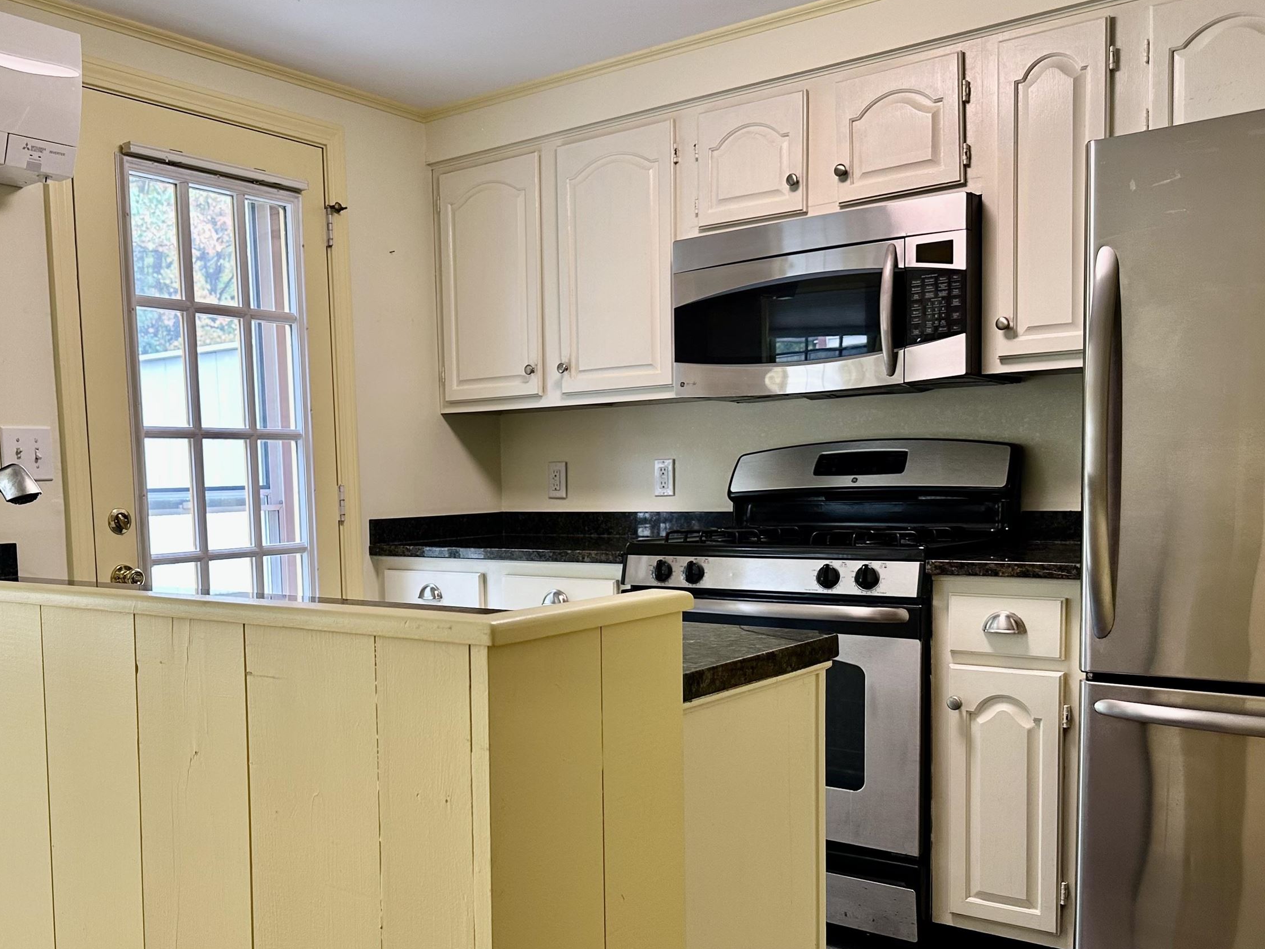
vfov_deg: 42.7
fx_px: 1206
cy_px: 575
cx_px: 487
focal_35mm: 33
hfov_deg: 54.8
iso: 160
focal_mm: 6.86
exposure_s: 1/60
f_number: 1.78
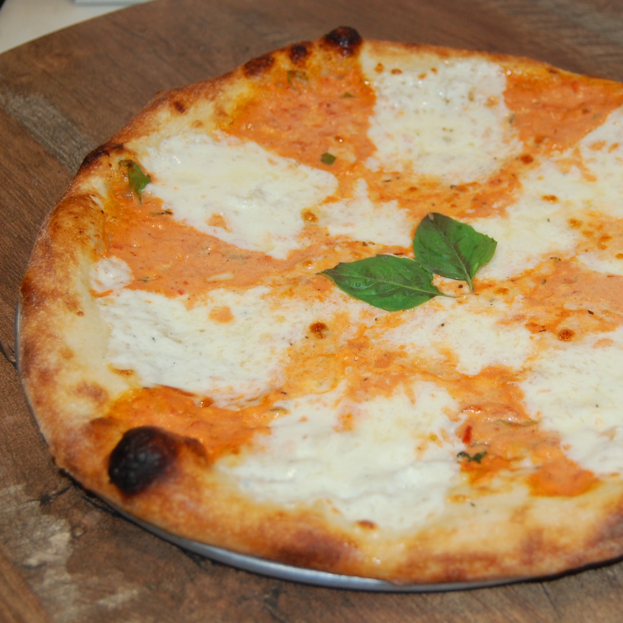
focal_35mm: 60
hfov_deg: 28.5
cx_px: 427
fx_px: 1214
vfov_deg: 28.8
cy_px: 312
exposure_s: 1/60
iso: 400
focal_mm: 31
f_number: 4.5
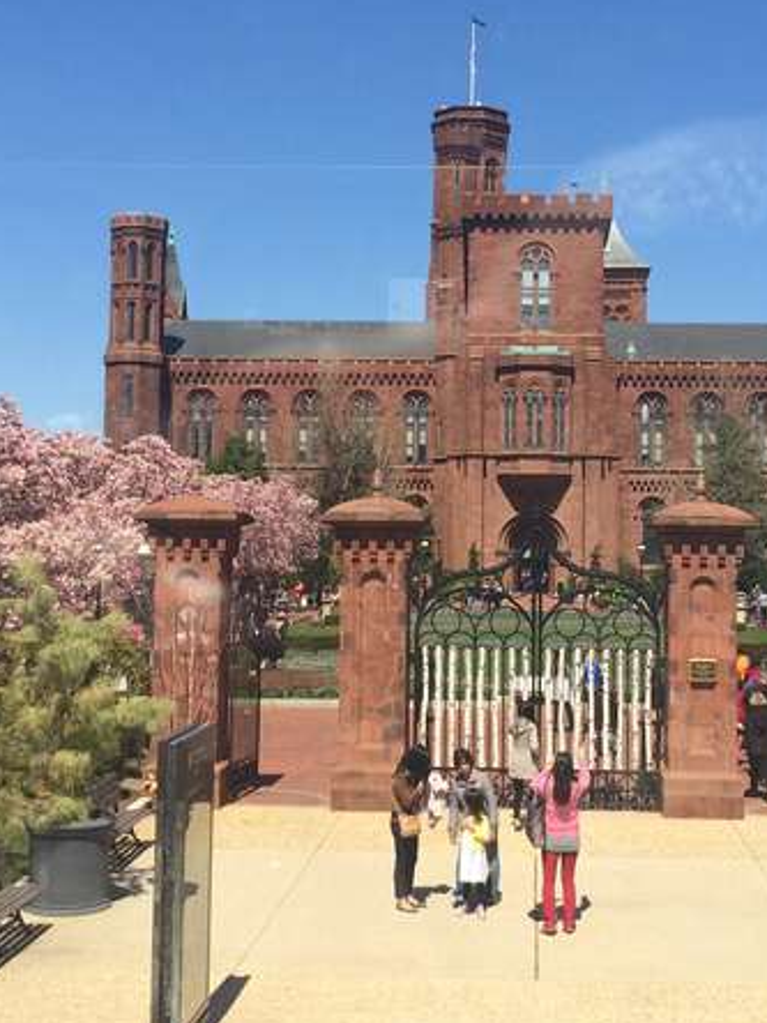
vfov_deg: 35.5
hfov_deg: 27.0
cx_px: 465
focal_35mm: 54
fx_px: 1595
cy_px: 456
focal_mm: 4.12
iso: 32
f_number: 2.2
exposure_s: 1/2415
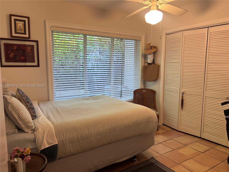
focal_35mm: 26
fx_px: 172
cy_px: 86
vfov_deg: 53.1
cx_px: 114
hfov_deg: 67.3
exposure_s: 1/120
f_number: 1.5
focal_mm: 5.7
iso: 125
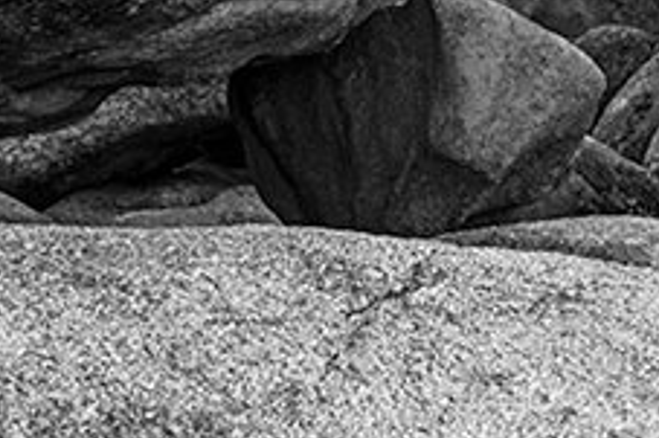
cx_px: 470
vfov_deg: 15.6
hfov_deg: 23.5
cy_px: 4
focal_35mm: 86
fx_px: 1573
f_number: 3.8
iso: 90
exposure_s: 1/40
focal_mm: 26
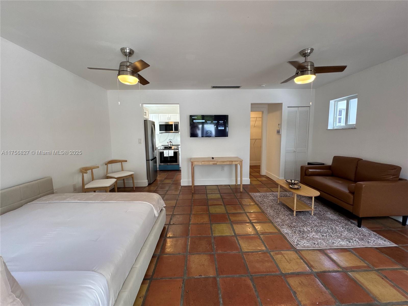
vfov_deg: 85.7
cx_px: 204
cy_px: 153
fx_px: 165
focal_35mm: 14
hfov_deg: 102.1
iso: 125
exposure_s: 1/120
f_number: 2.2
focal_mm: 2.22
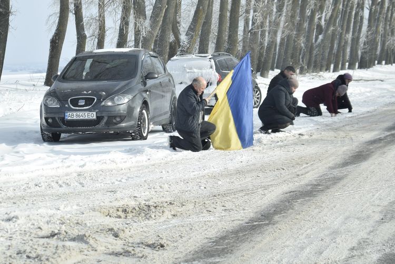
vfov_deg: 16.6
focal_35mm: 82
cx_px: 198
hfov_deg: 24.6
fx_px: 905
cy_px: 132
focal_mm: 55
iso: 200
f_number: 5.6
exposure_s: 1/640
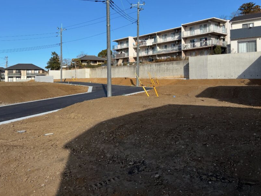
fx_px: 249
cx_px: 110
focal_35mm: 33
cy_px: 73
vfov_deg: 42.6
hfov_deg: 55.1
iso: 50
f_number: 1.6
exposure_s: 1/3413
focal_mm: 5.96
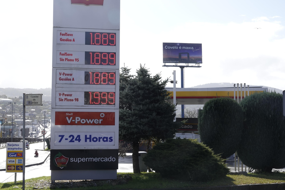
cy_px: 95
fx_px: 396
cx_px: 142
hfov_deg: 39.6
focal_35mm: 50
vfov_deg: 27.0
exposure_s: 1/320
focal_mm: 18.21
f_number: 5.6
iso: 100
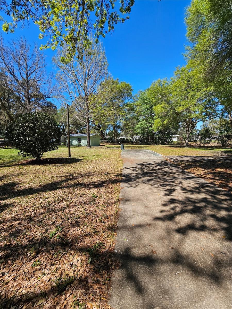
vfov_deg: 106.2
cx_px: 116
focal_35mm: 13
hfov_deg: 89.9
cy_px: 154
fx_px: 116
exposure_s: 1/1293
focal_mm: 2.2
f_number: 2.2
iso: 50
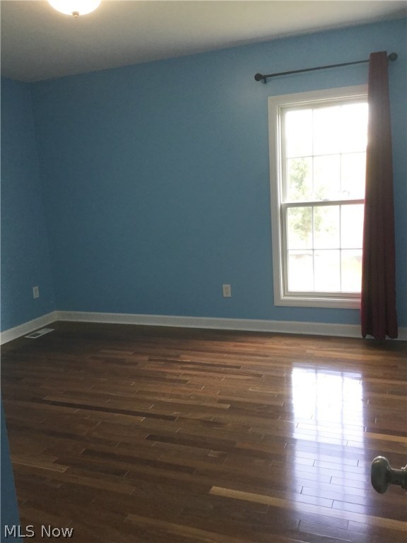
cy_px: 272
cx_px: 204
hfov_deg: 45.4
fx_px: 486
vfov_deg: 58.4
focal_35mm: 31
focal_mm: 3.3
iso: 50
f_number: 2.4
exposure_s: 1/30
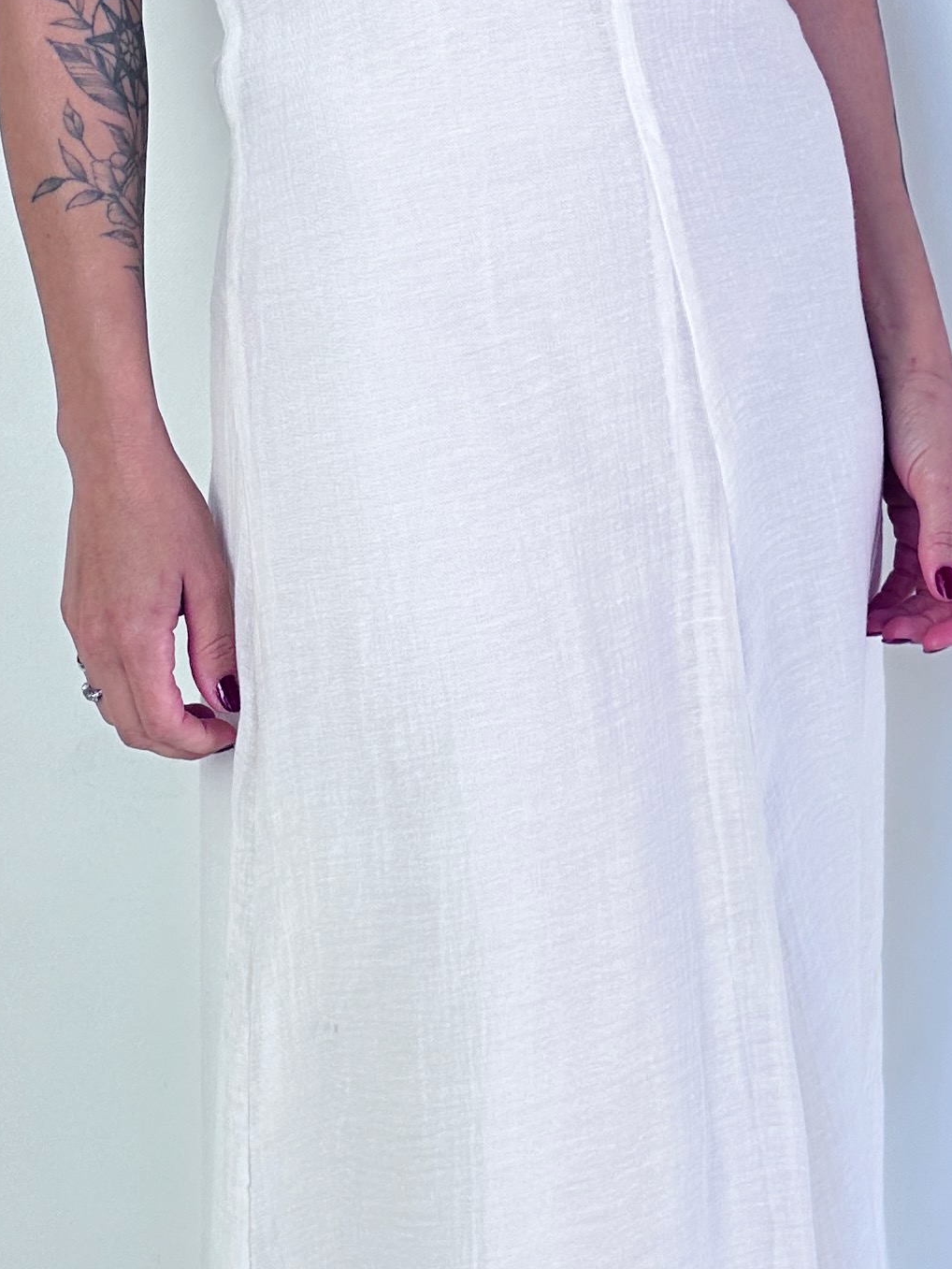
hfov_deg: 24.0
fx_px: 2236
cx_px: 497
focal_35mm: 61
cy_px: 735
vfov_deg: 31.6
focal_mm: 6.86
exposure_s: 1/484
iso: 80
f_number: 1.78
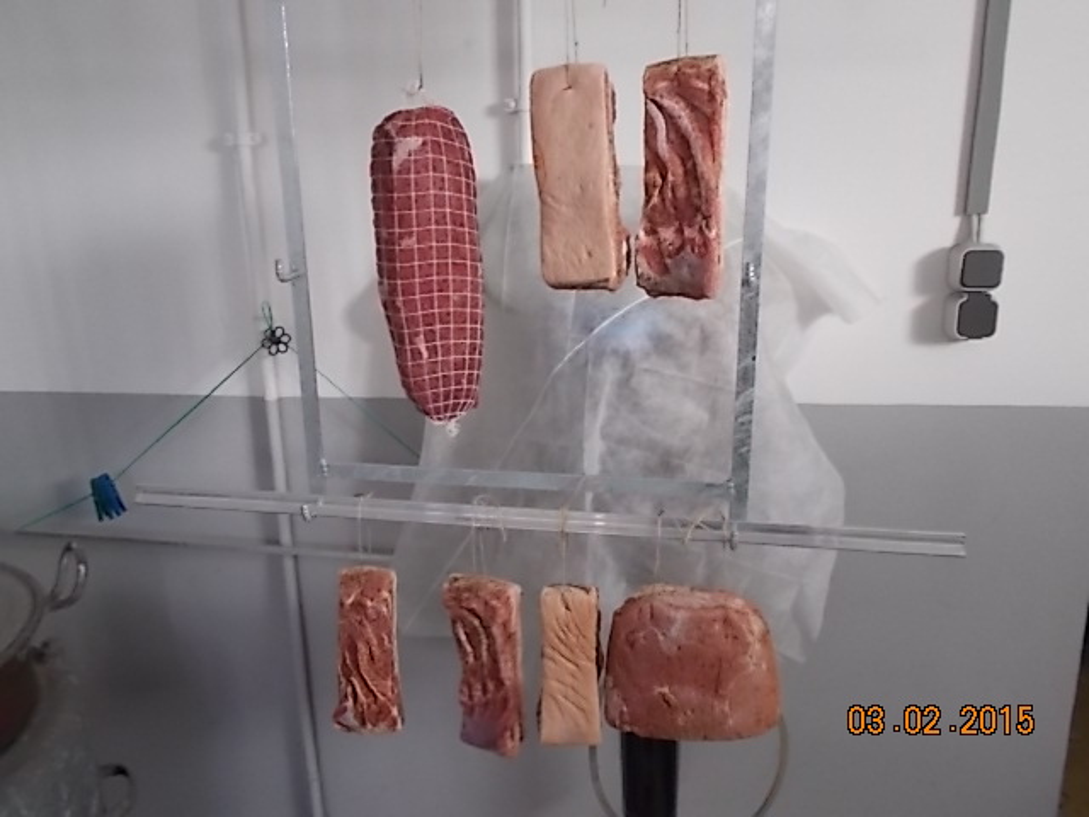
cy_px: 408
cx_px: 544
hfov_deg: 60.0
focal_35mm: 30
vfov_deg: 46.8
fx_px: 944
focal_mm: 5.3
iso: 200
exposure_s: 1/15
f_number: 3.4
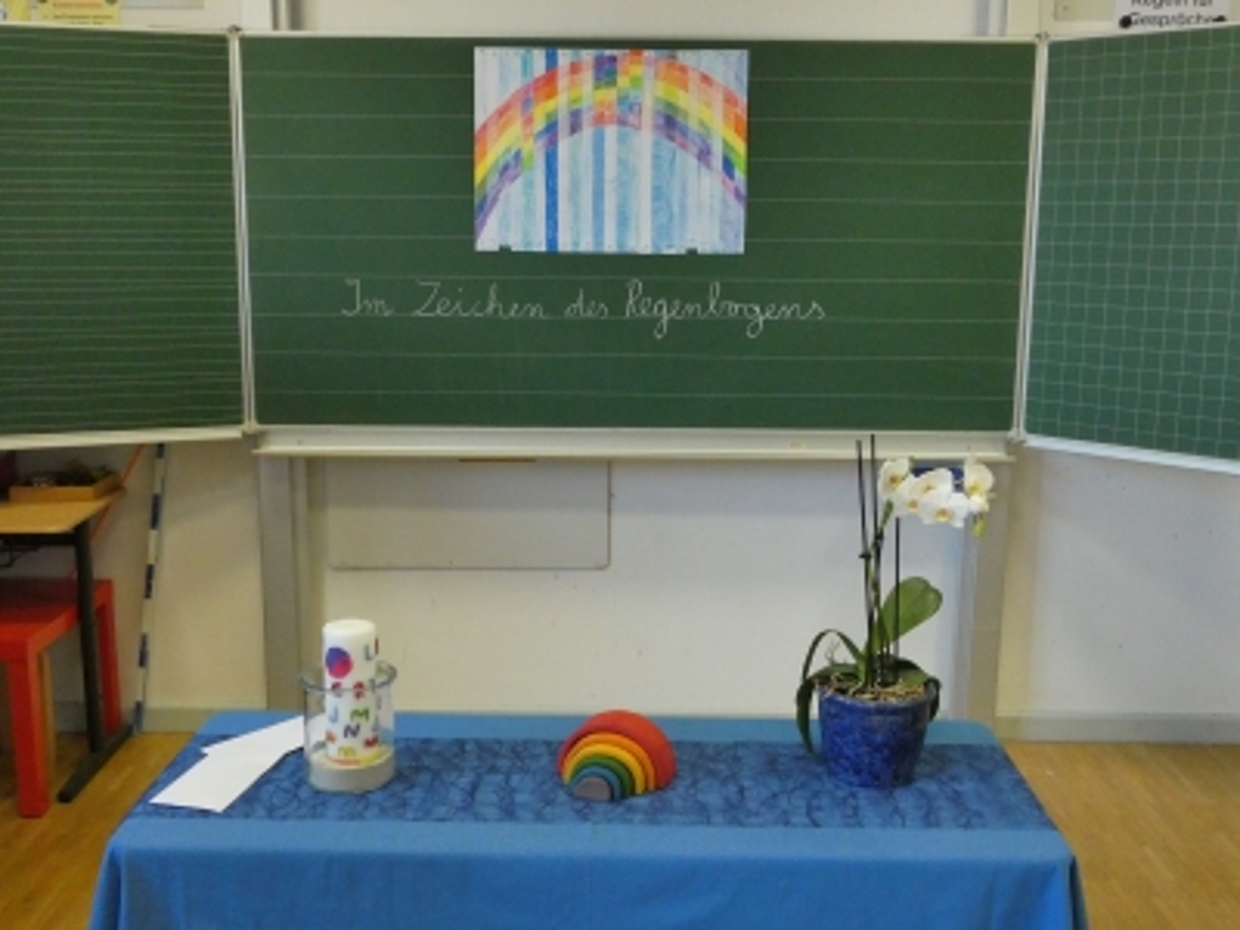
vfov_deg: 37.7
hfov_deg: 49.0
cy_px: 465
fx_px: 1361
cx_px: 620
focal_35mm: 38
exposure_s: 1/60
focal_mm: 6.8
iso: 800
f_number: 7.1
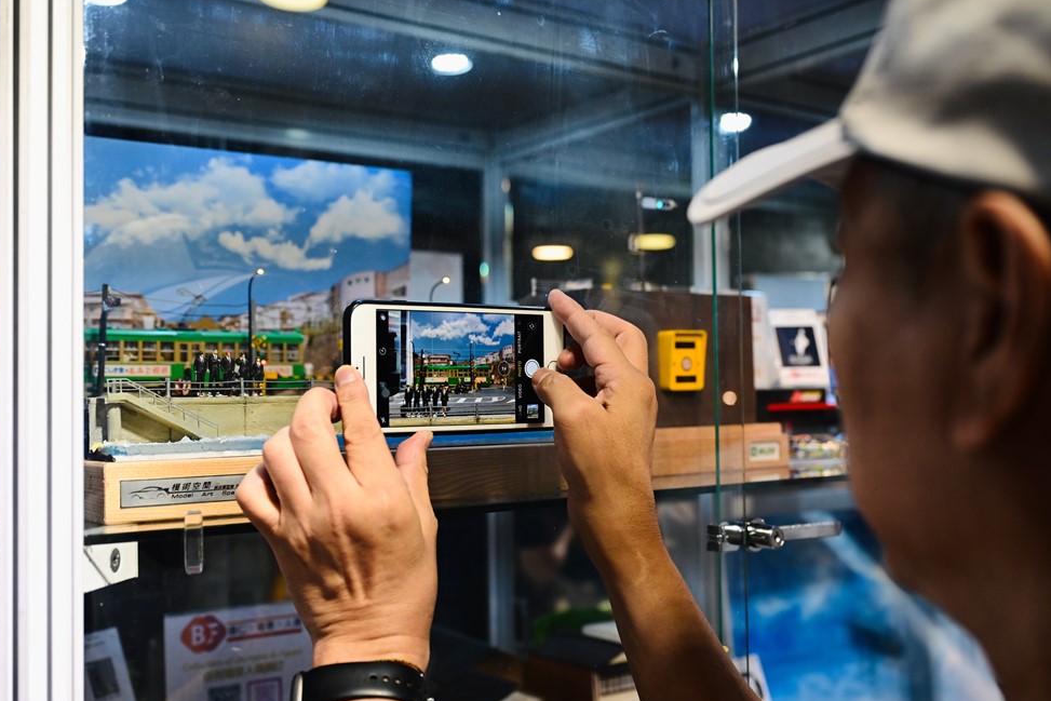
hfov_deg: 48.4
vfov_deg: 33.4
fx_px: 1168
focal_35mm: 40
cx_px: 502
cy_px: 358
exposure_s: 1/320
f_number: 4
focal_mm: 38
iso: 1600
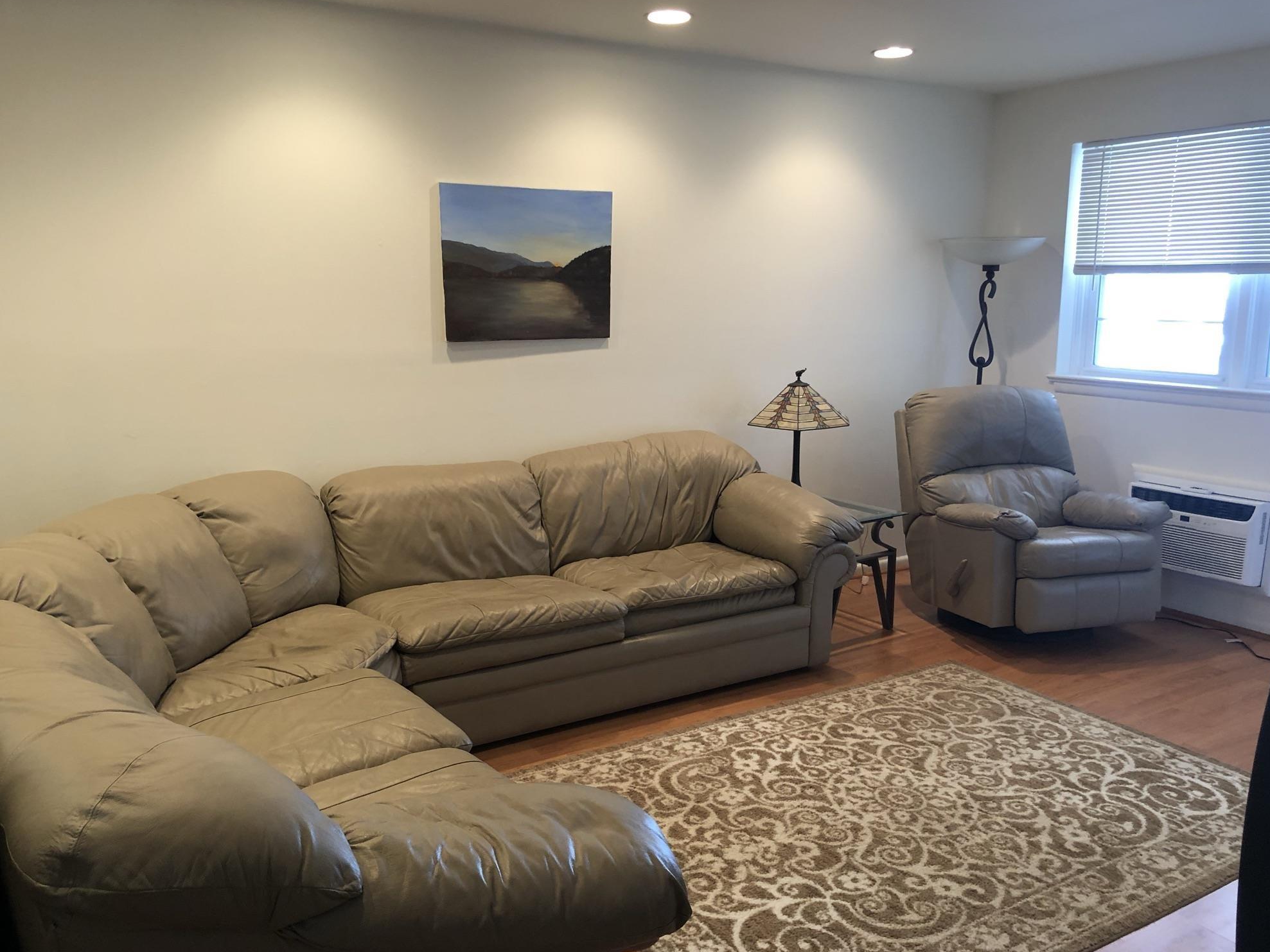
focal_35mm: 29
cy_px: 485
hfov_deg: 61.7
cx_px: 637
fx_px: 1064
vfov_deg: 48.2
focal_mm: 3.99
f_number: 1.8
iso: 40
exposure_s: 1/17
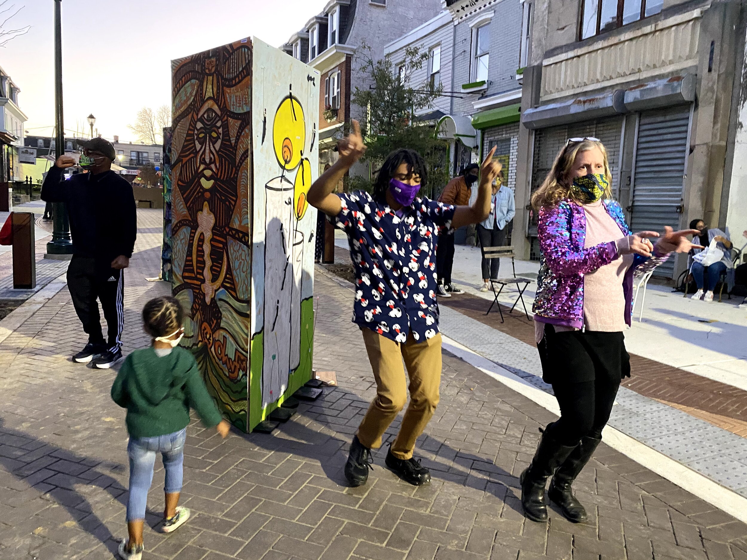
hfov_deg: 67.3
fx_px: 561
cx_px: 374
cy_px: 280
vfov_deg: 53.1
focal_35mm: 26
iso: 640
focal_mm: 4.25
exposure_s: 1/30
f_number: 1.8
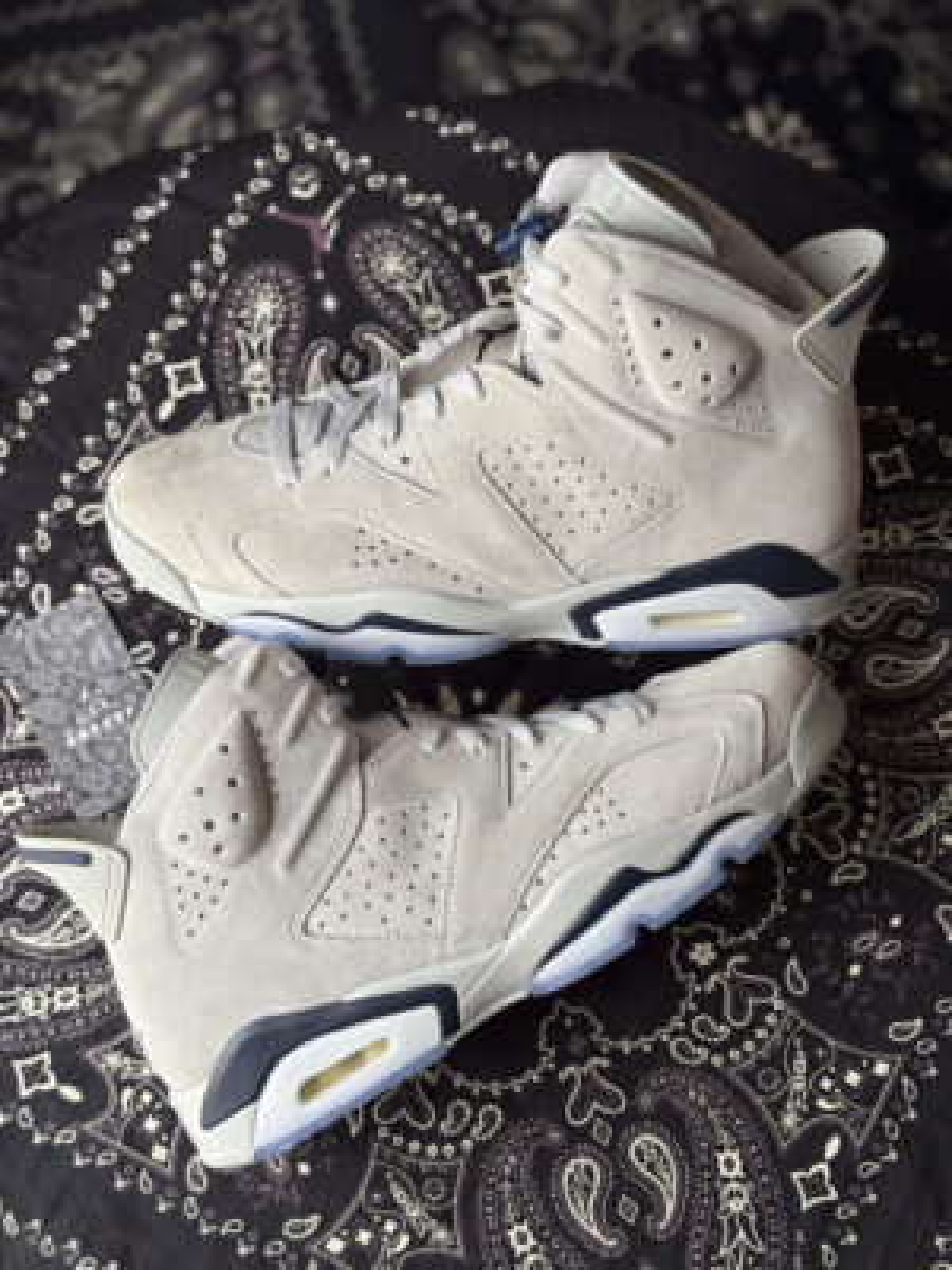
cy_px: 635
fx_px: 1907
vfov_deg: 36.8
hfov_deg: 28.0
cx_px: 476
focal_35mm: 52
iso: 50
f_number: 1.6
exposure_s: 1/74
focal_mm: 5.96
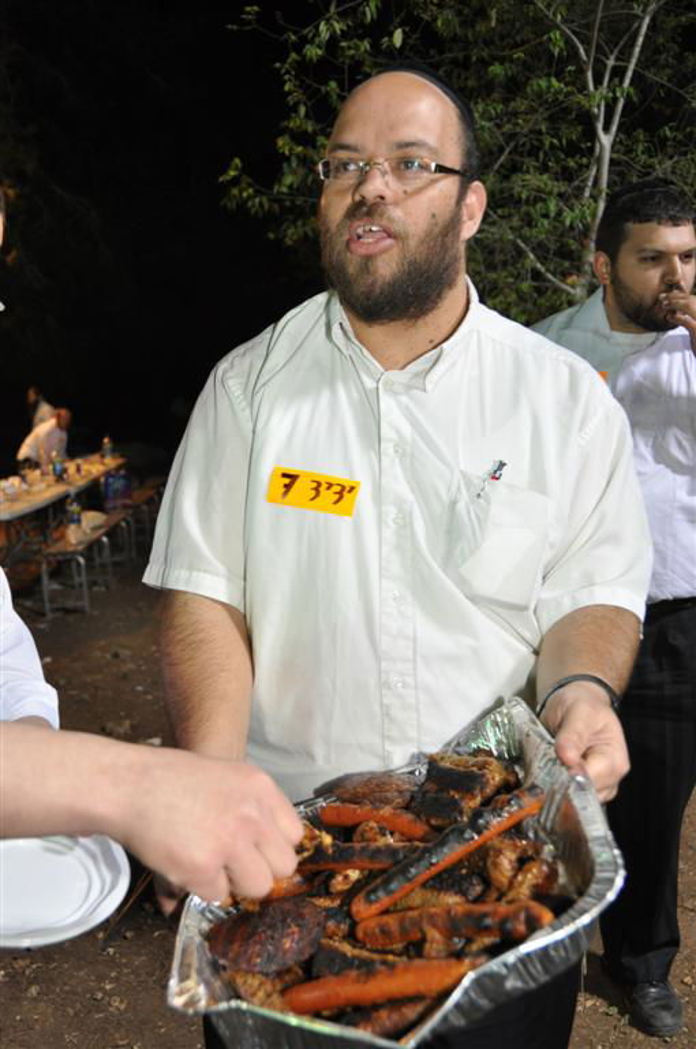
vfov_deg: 53.2
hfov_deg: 36.8
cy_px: 524
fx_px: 1047
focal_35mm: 36
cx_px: 348
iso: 800
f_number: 4
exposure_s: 1/60
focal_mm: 24
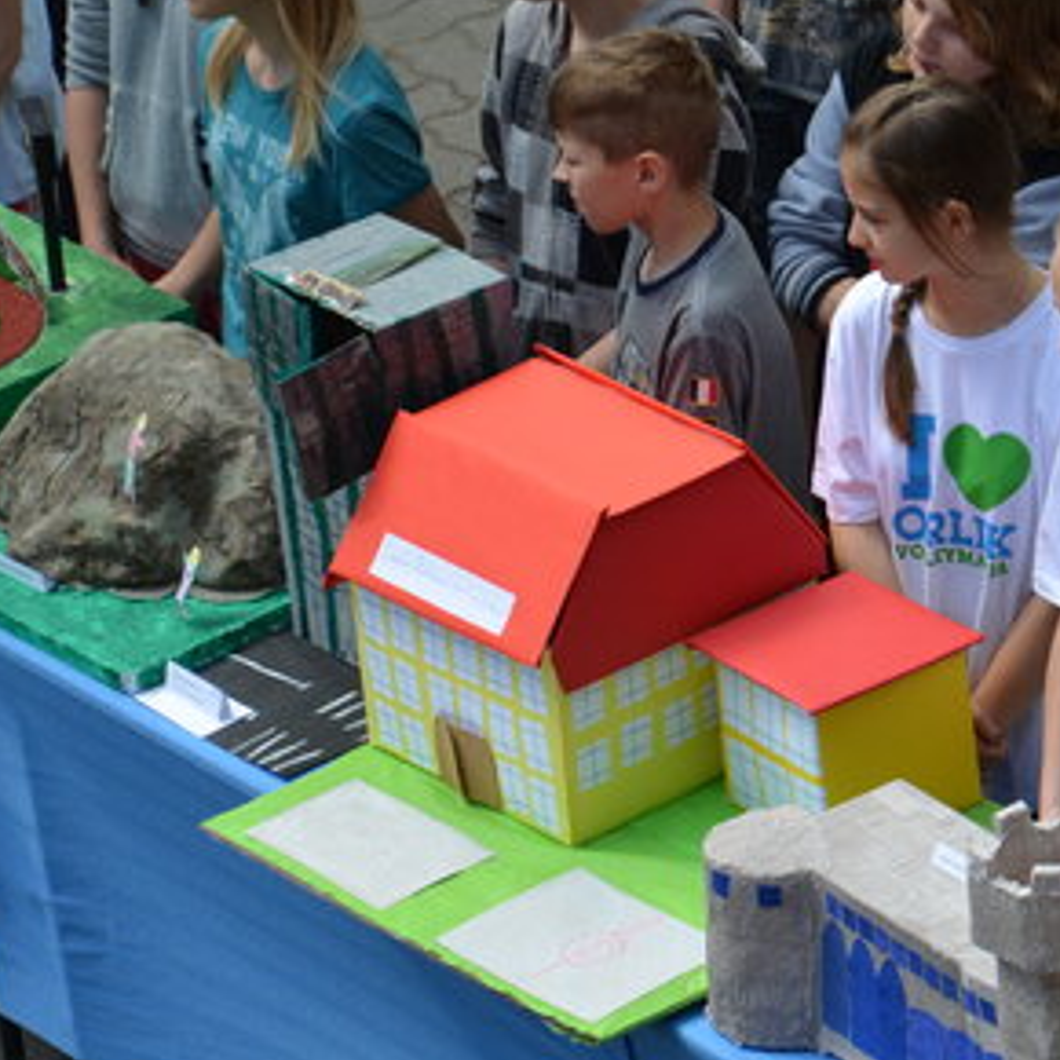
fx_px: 10392
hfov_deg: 5.8
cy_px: 503
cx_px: 969
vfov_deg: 5.8
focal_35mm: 300
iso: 500
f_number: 5.6
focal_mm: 105
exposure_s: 1/1000
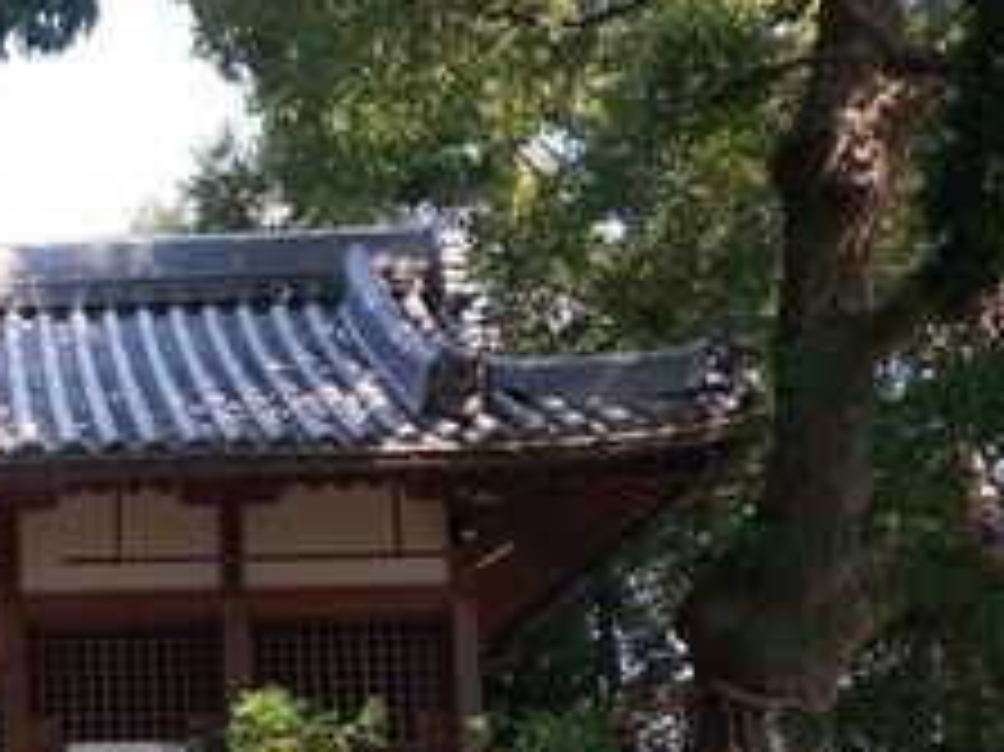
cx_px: -225
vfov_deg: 16.8
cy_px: 716
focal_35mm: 86
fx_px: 2493
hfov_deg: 21.1
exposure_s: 1/382
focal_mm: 4.5
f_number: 2
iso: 147
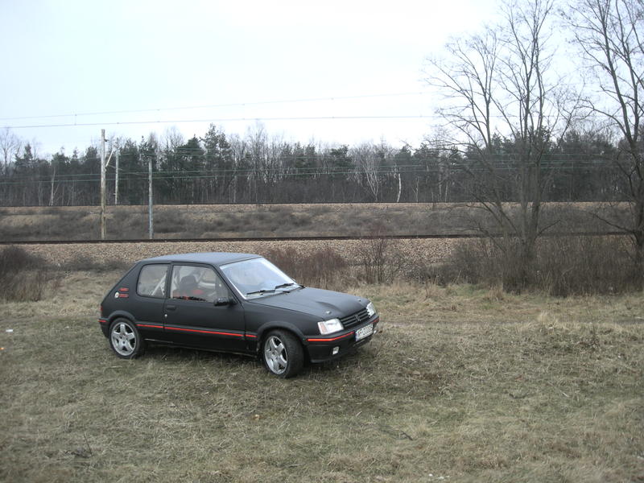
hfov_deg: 52.6
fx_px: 651
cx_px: 322
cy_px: 242
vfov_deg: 40.7
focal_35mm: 35
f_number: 2.8
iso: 50
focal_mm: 5.7
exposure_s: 1/30
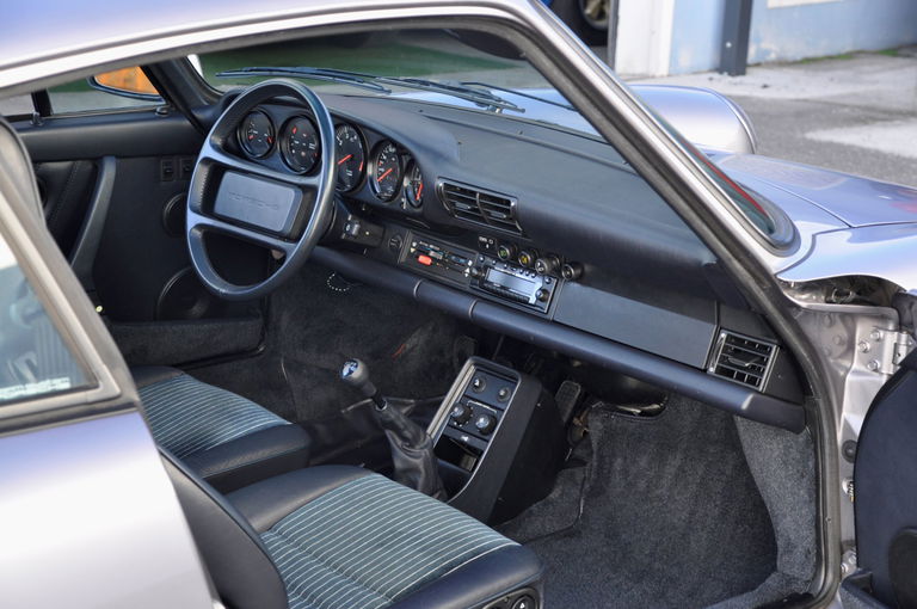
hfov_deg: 27.0
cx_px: 458
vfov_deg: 18.1
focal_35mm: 75
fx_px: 1908
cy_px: 304
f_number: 4.8
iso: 500
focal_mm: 50
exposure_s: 1/50
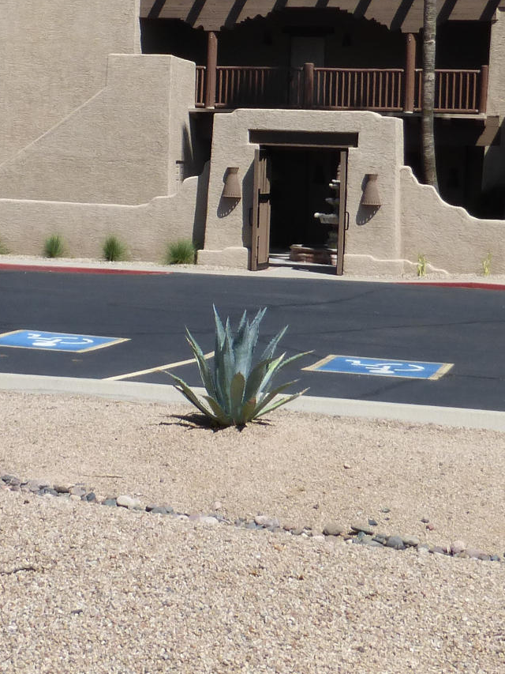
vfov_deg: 25.4
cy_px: 103
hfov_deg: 19.6
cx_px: 188
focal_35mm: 75
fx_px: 1458
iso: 100
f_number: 4
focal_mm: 4.3
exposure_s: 1/1000
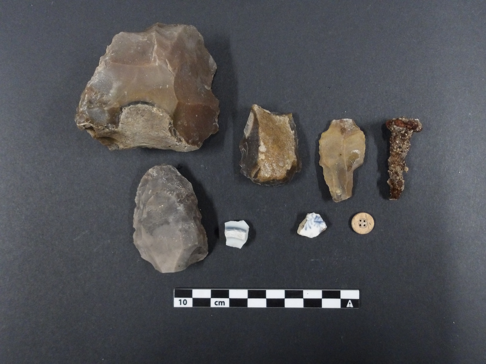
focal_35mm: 27
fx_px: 379
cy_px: 182
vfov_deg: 51.4
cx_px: 243
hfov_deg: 65.3
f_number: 3
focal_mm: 4.9
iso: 800
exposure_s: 1/60
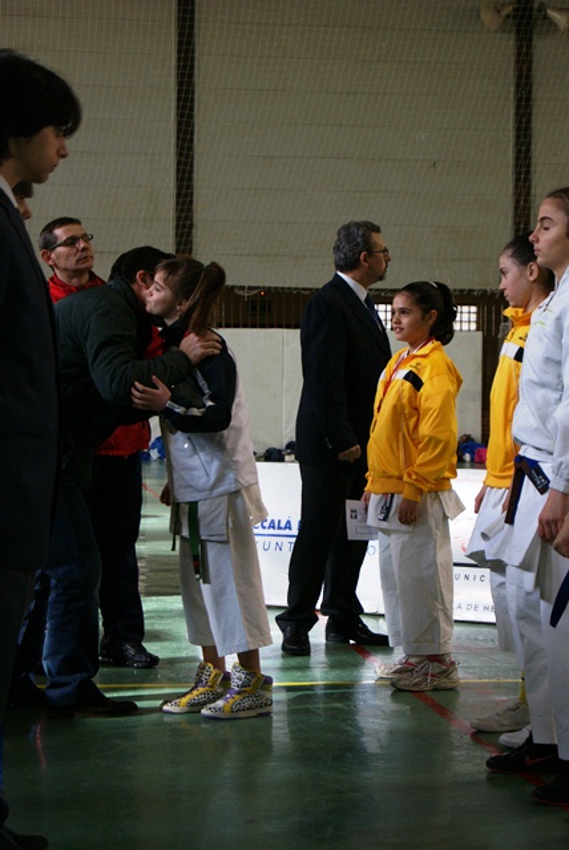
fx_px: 1952
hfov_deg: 16.6
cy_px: 425
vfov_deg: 24.6
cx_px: 284
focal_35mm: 82
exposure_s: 1/100
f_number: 5.6
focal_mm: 55
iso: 200
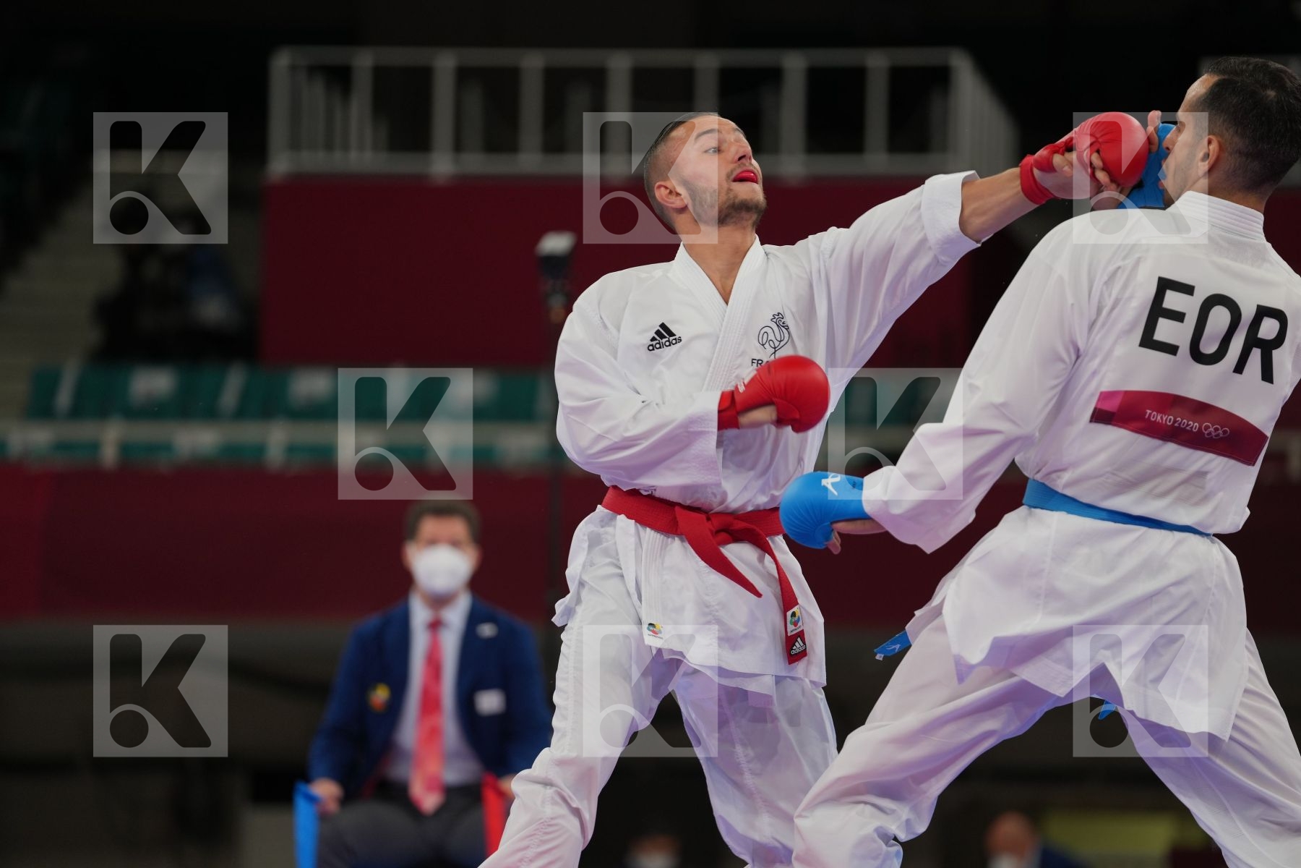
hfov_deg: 10.9
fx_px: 6830
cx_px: 650
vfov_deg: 7.3
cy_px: 434
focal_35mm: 189
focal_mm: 189
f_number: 2.8
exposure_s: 1/1000
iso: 500
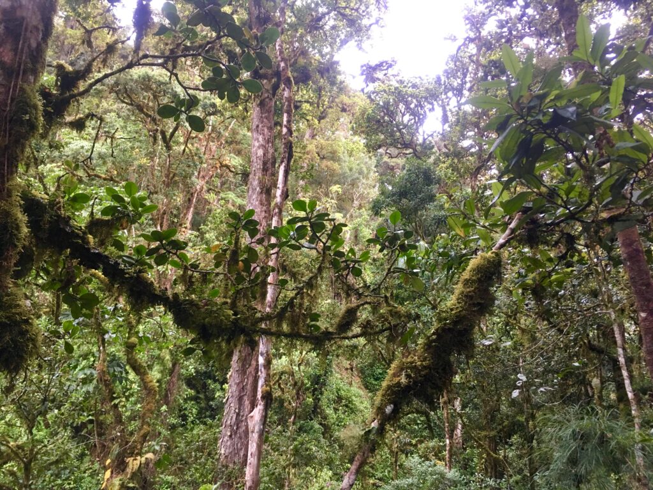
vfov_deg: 48.2
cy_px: 245
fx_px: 547
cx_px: 326
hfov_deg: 61.7
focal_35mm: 29
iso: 100
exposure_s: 1/30
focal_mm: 4.15
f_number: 2.2
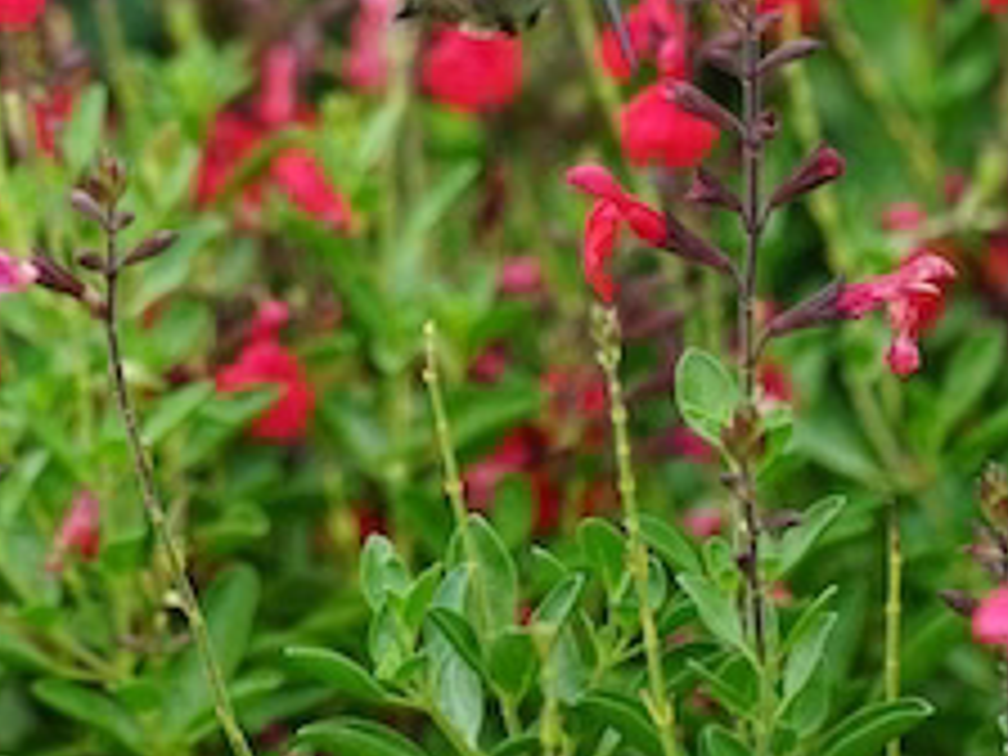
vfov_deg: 1.9
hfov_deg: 2.6
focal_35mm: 774
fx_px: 22538
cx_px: 126
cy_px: -40
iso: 320
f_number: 5.6
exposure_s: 1/320
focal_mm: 300
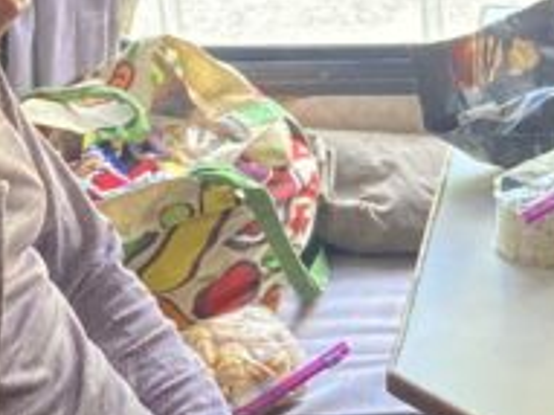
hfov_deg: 12.6
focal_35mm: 150
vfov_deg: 9.9
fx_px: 2399
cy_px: 128
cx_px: 777
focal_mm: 3.99
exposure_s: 1/60
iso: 100
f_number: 1.8
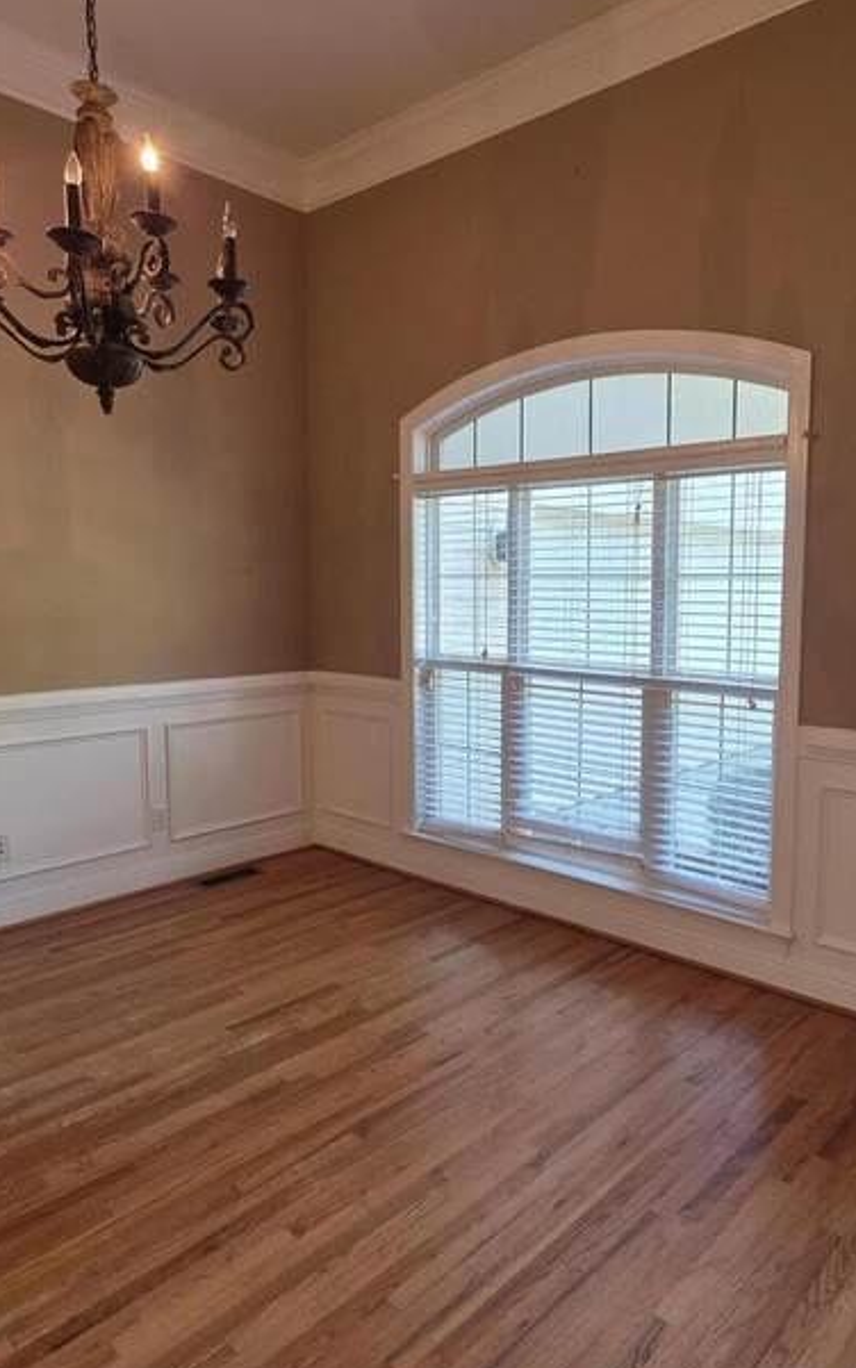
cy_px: 671
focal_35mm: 22
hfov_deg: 54.2
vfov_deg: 79.6
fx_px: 821
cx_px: 553
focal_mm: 2.2
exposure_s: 1/120
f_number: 1.9
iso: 200
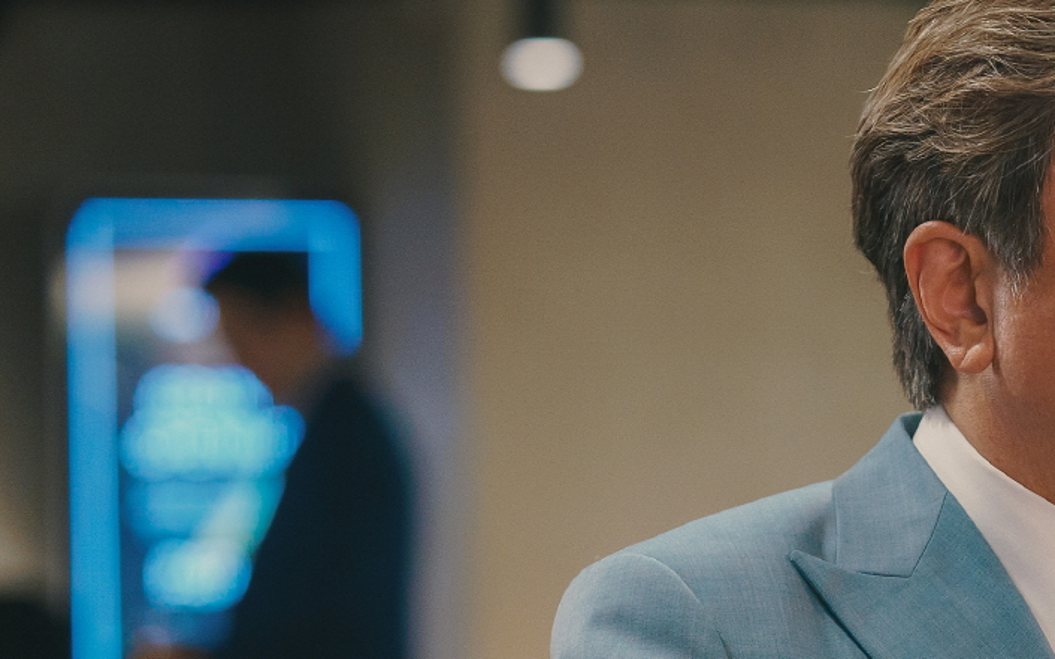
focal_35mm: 231
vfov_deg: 5.7
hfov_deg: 9.0
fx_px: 6641
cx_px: 1027
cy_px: 658
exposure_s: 1/160
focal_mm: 100
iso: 5000
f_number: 3.2
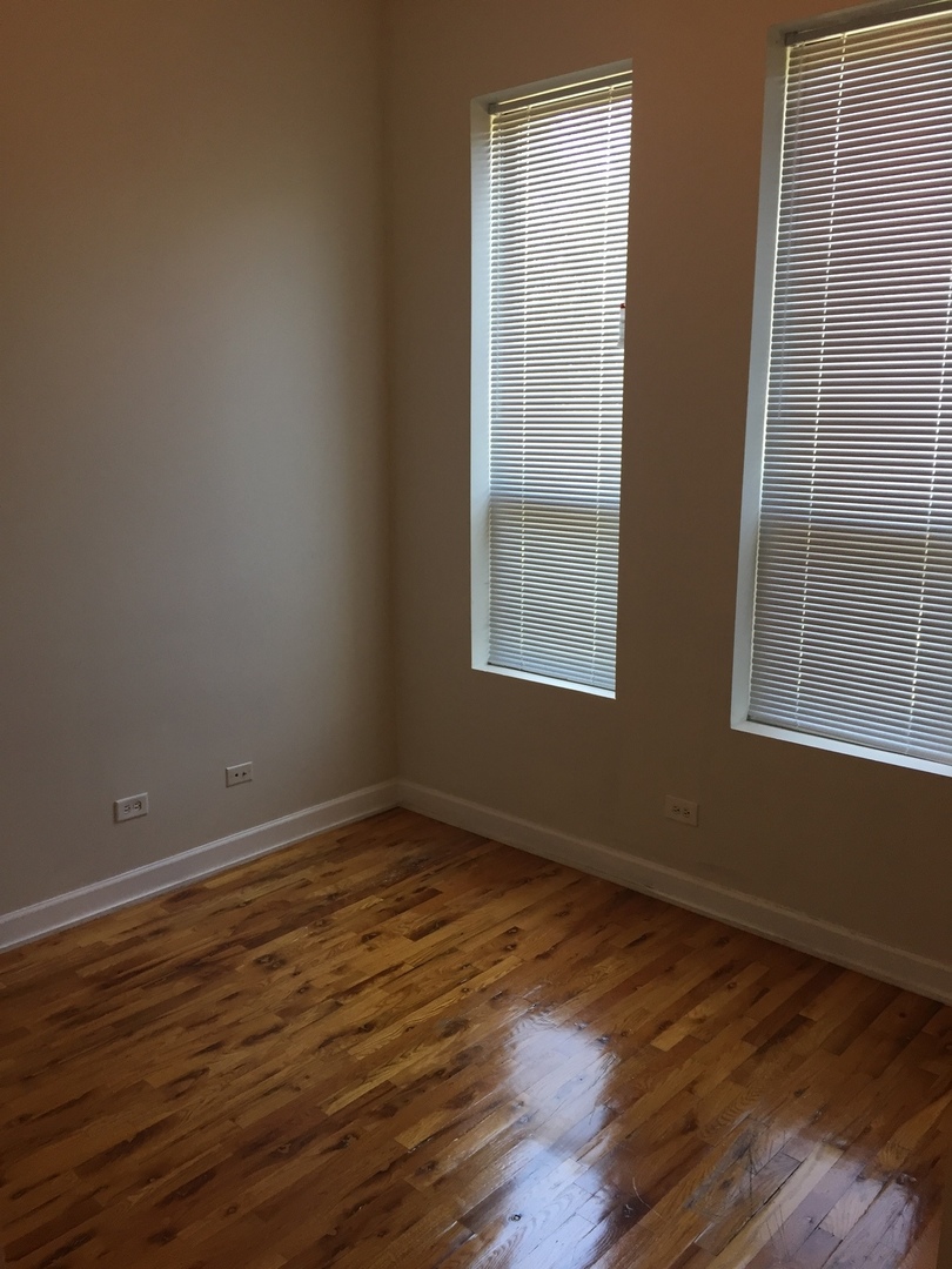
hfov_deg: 48.2
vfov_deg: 61.7
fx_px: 1063
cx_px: 476
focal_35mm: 29
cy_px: 634
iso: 32
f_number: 2.2
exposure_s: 1/30
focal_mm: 4.15
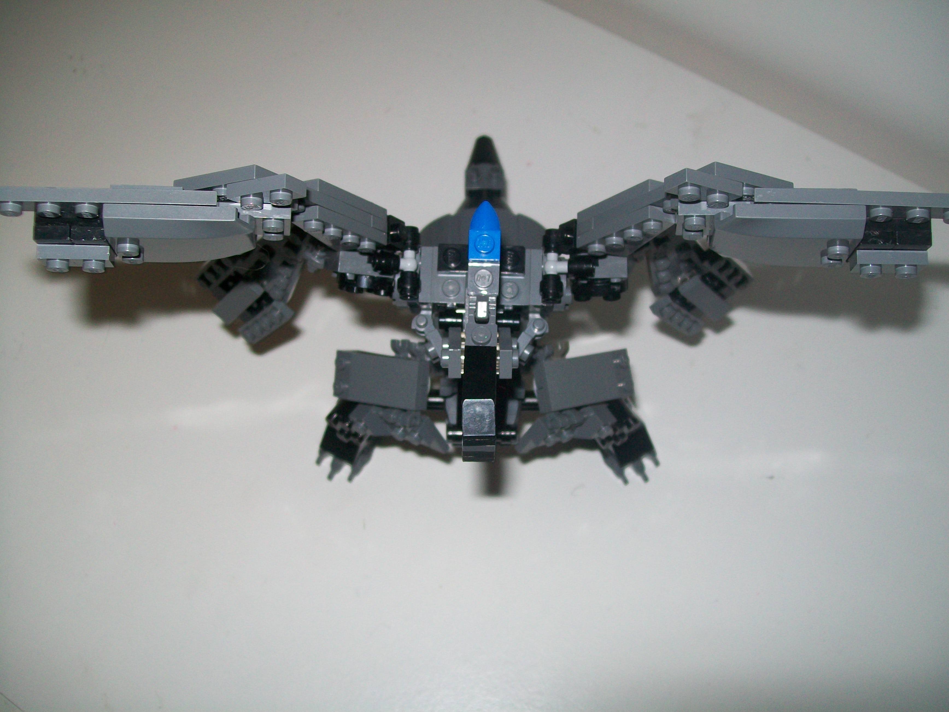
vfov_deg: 39.7
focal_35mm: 36
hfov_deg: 51.4
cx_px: 474
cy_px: 356
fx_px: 987
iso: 64
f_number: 2.7
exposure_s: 1/30
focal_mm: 6
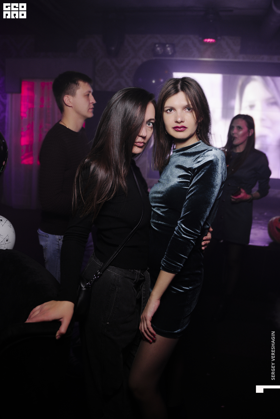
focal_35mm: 28
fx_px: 327
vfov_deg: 65.5
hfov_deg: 46.4
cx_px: 140
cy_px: 210
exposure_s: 1/15
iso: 640
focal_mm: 28
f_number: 3.2
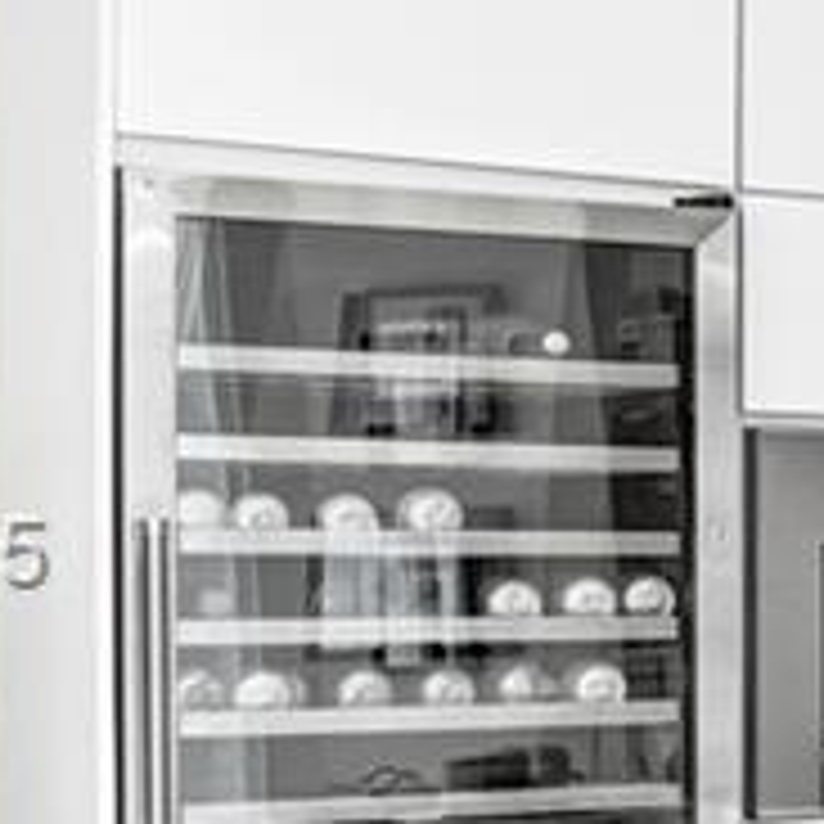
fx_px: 2801
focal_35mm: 104
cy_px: 561
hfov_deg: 12.0
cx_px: 2206
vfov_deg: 16.7
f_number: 4
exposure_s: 1/400
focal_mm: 14
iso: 1250
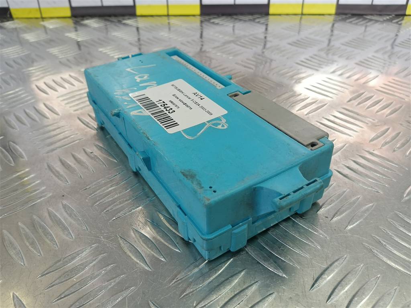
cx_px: 206
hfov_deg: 65.3
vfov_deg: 51.4
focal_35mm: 27
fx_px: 321
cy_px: 154
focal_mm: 4.11
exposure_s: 1/100
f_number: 1.6
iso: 150
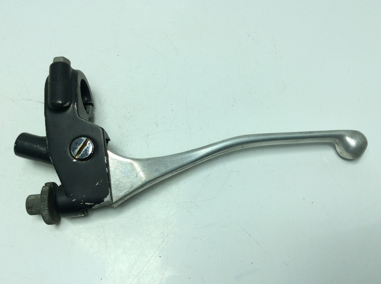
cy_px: 142
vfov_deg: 44.1
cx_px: 190
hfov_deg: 56.9
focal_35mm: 32
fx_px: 352
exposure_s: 1/590
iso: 32
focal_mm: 3.3
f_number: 2.4
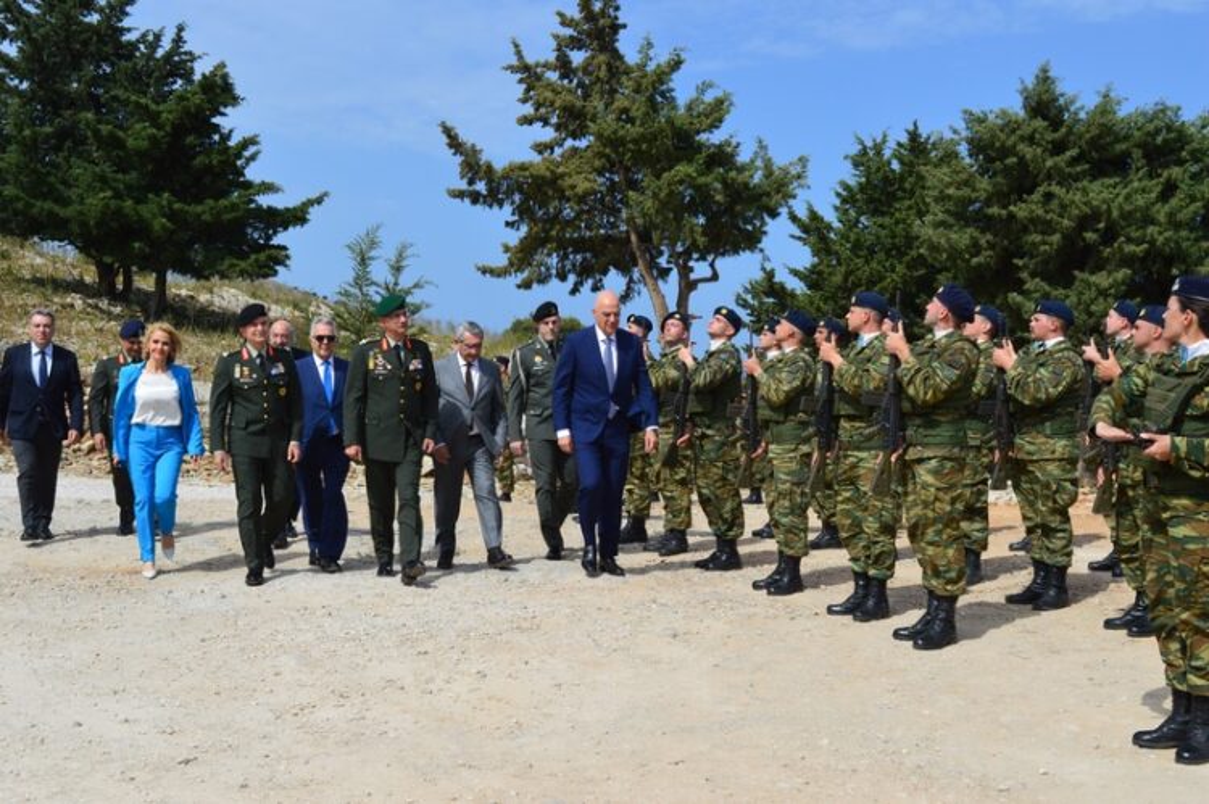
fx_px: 1510
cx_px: 604
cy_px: 402
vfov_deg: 29.8
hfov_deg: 43.6
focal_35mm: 45
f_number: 11
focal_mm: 30
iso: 250
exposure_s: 1/500
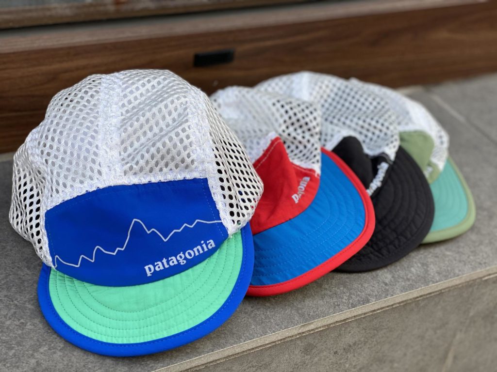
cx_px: 248
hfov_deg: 36.8
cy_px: 186
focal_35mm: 52
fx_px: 747
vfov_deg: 28.0
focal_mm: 6
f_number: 2
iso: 25
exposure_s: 1/122
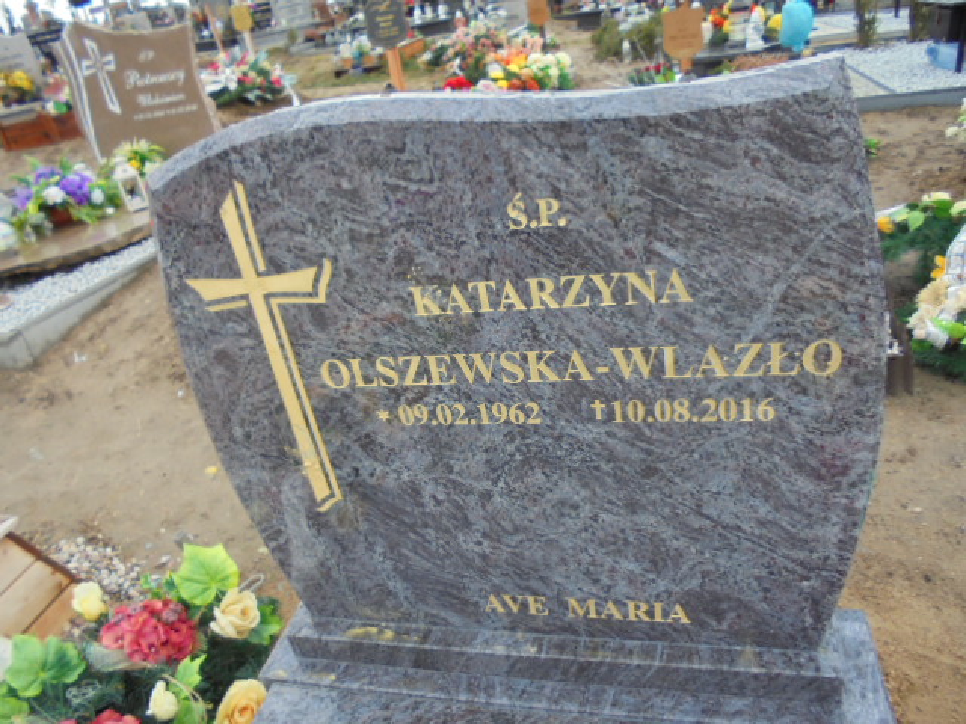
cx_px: 483
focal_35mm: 26
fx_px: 726
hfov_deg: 67.3
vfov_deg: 53.1
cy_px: 362
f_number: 3.5
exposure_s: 1/125
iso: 100
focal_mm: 4.6
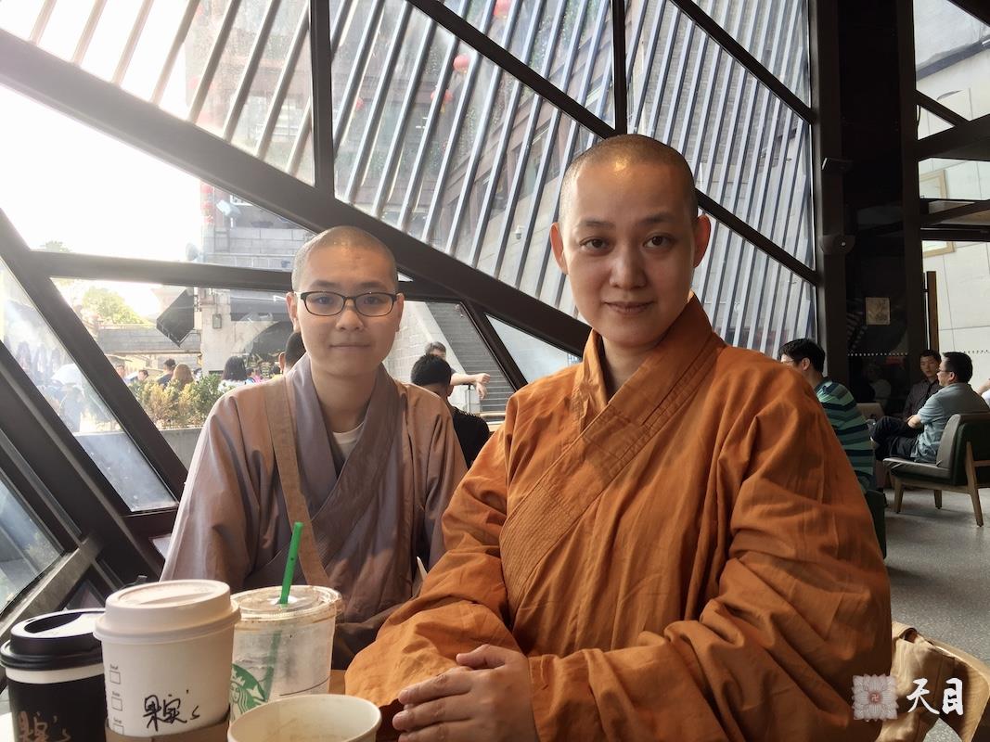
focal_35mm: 29
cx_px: 495
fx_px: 829
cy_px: 371
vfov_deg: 48.2
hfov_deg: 61.7
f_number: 2.2
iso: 40
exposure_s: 1/100
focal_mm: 4.15
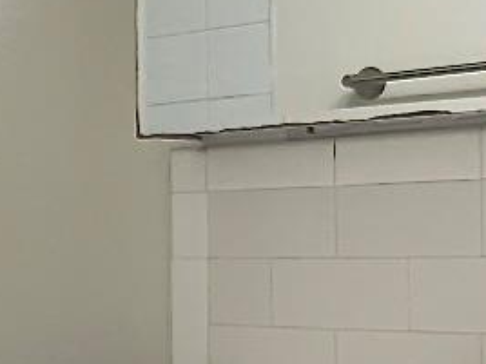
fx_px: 1446
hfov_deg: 17.6
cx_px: -187
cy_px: 239
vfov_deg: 14.3
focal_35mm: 103
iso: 50
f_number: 1.8
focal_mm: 3
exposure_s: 1/60
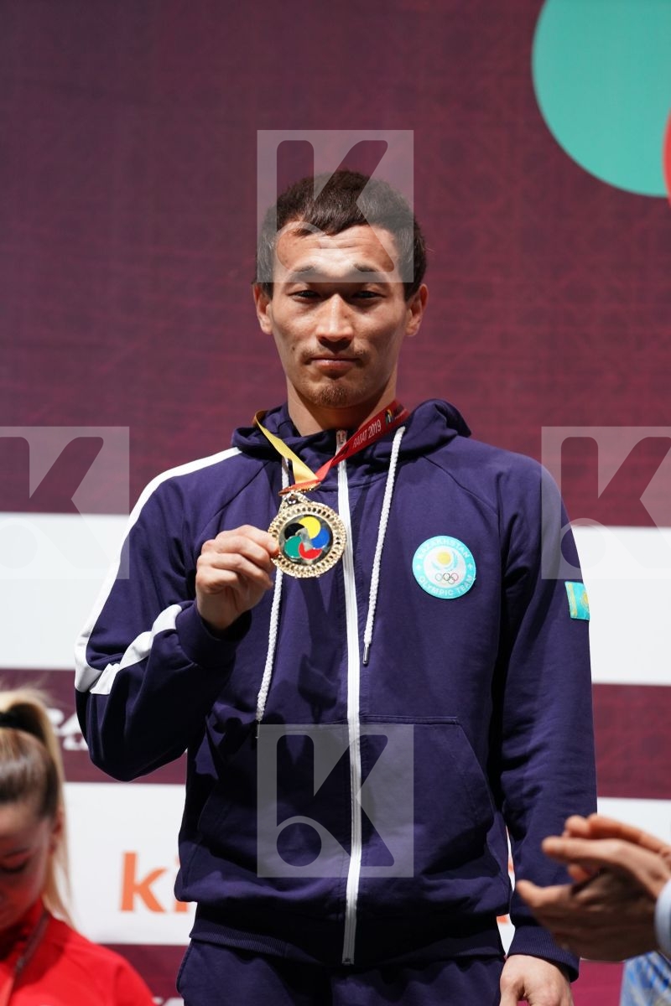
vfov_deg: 11.1
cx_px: 336
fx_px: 5200
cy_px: 503
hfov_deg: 7.4
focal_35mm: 186
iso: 1600
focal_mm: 186
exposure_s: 1/250
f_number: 2.8
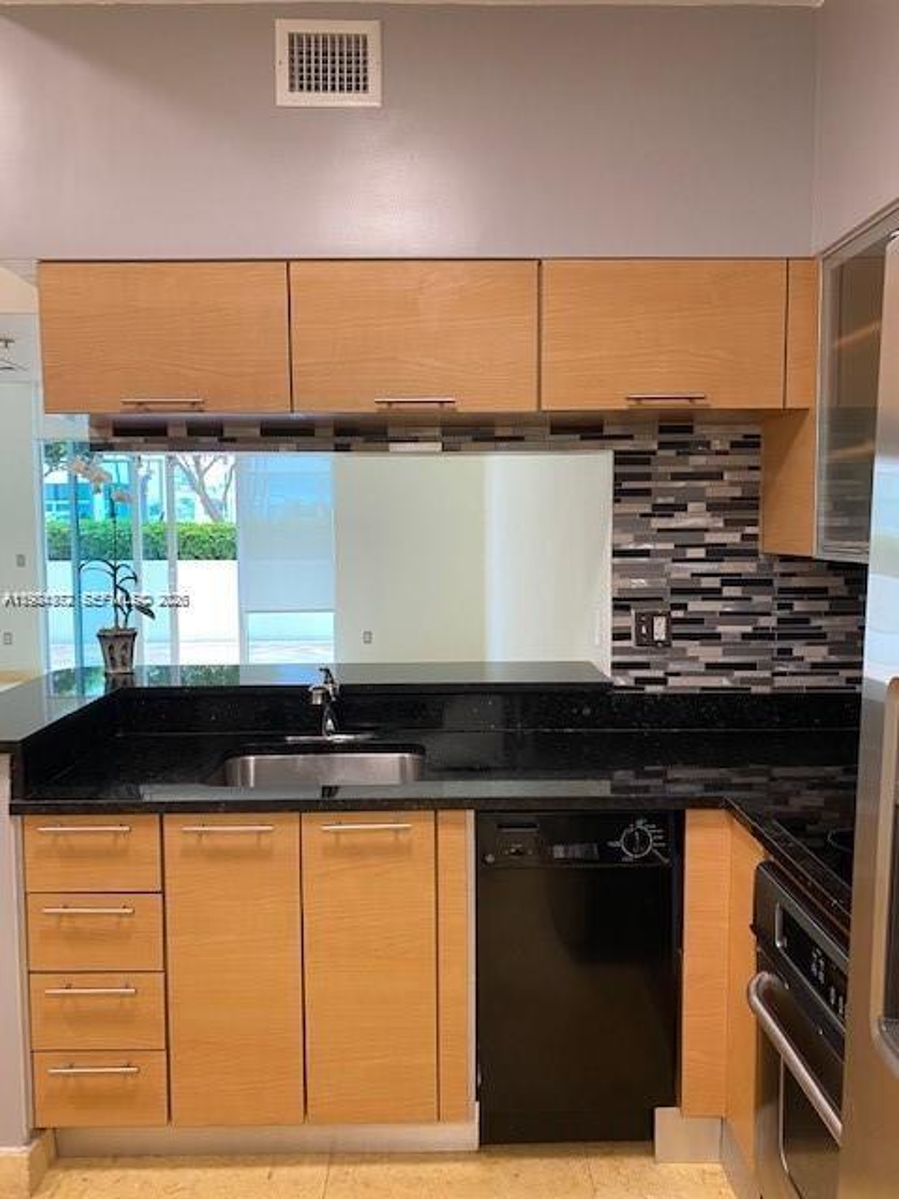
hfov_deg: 53.1
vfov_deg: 67.3
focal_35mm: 26
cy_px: 600
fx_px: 900
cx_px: 450
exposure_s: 1/60
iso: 100
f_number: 1.8
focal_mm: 4.25
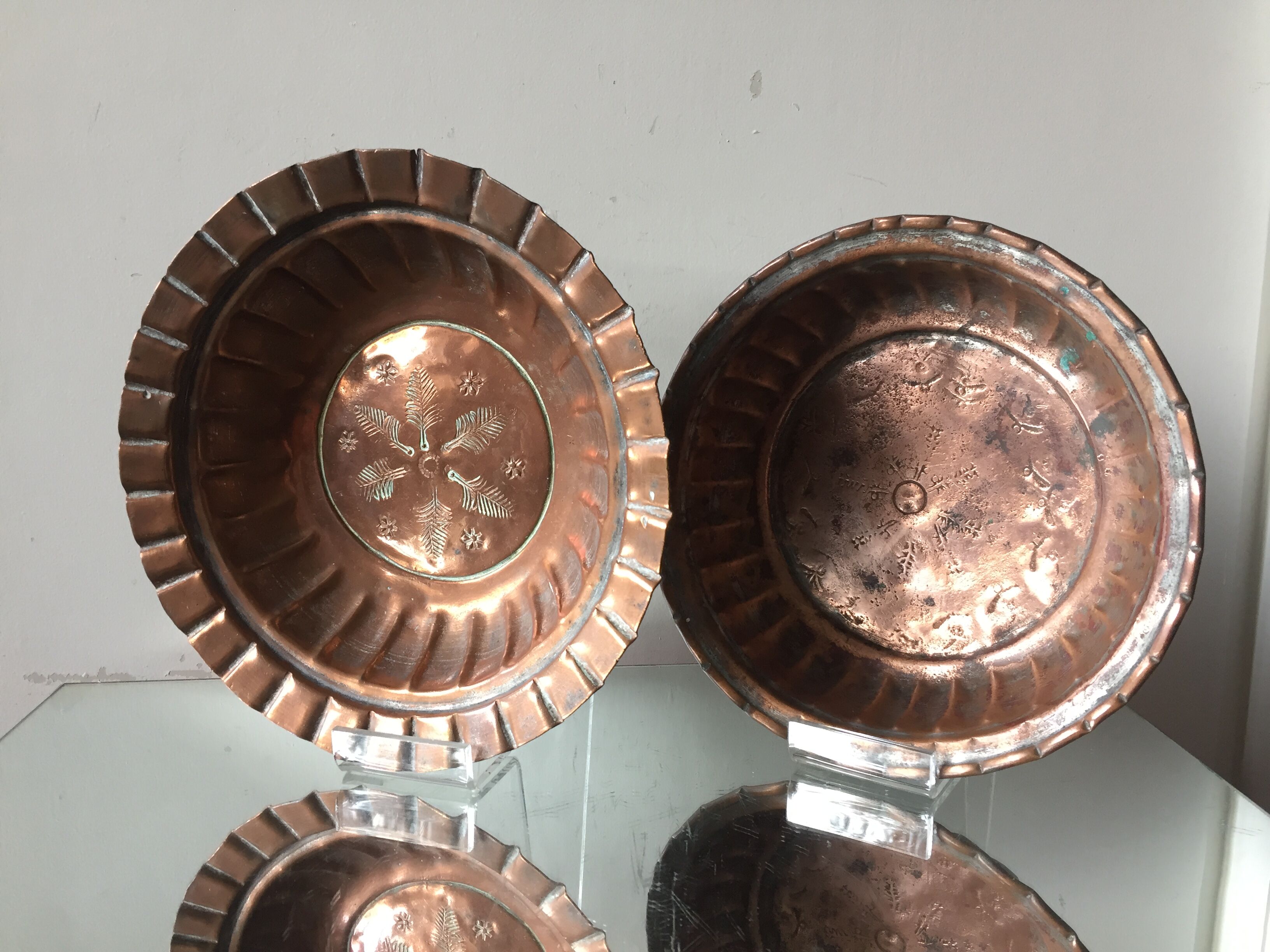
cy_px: 476
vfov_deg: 48.2
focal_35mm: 29
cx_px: 635
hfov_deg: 61.7
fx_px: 1064
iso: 80
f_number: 2.2
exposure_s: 1/33
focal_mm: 4.15
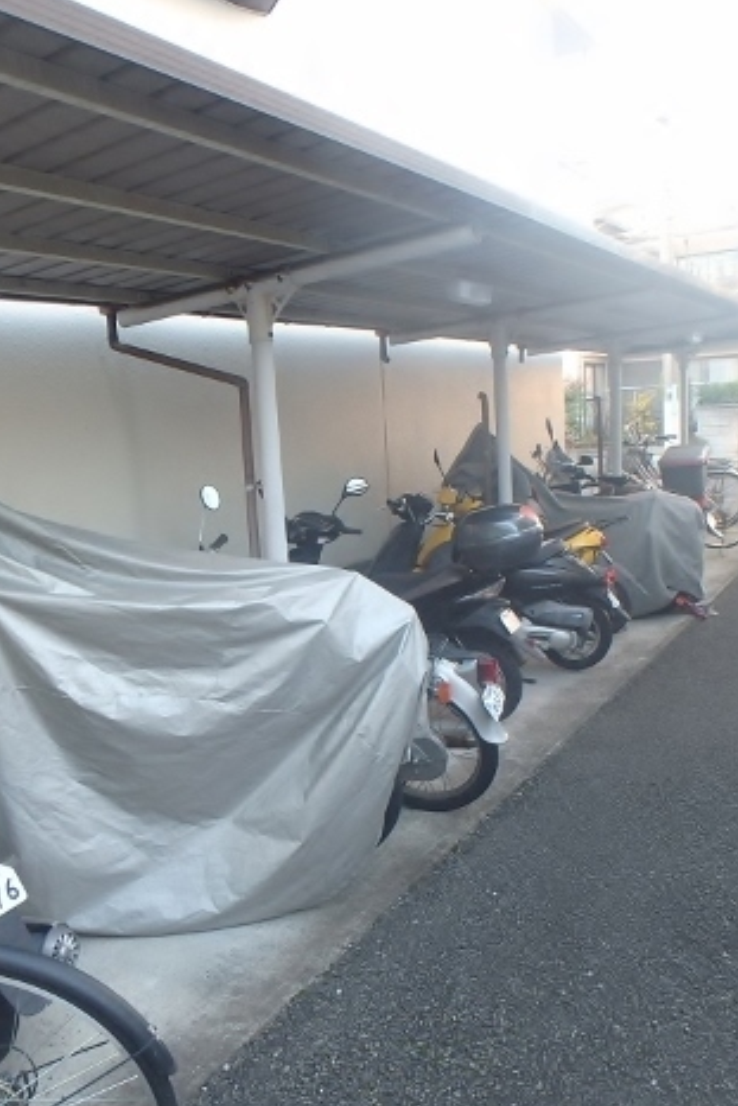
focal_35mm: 30
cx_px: 330
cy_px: 565
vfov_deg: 61.9
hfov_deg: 43.6
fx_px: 922
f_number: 3.5
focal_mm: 3.7
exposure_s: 1/30
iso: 250
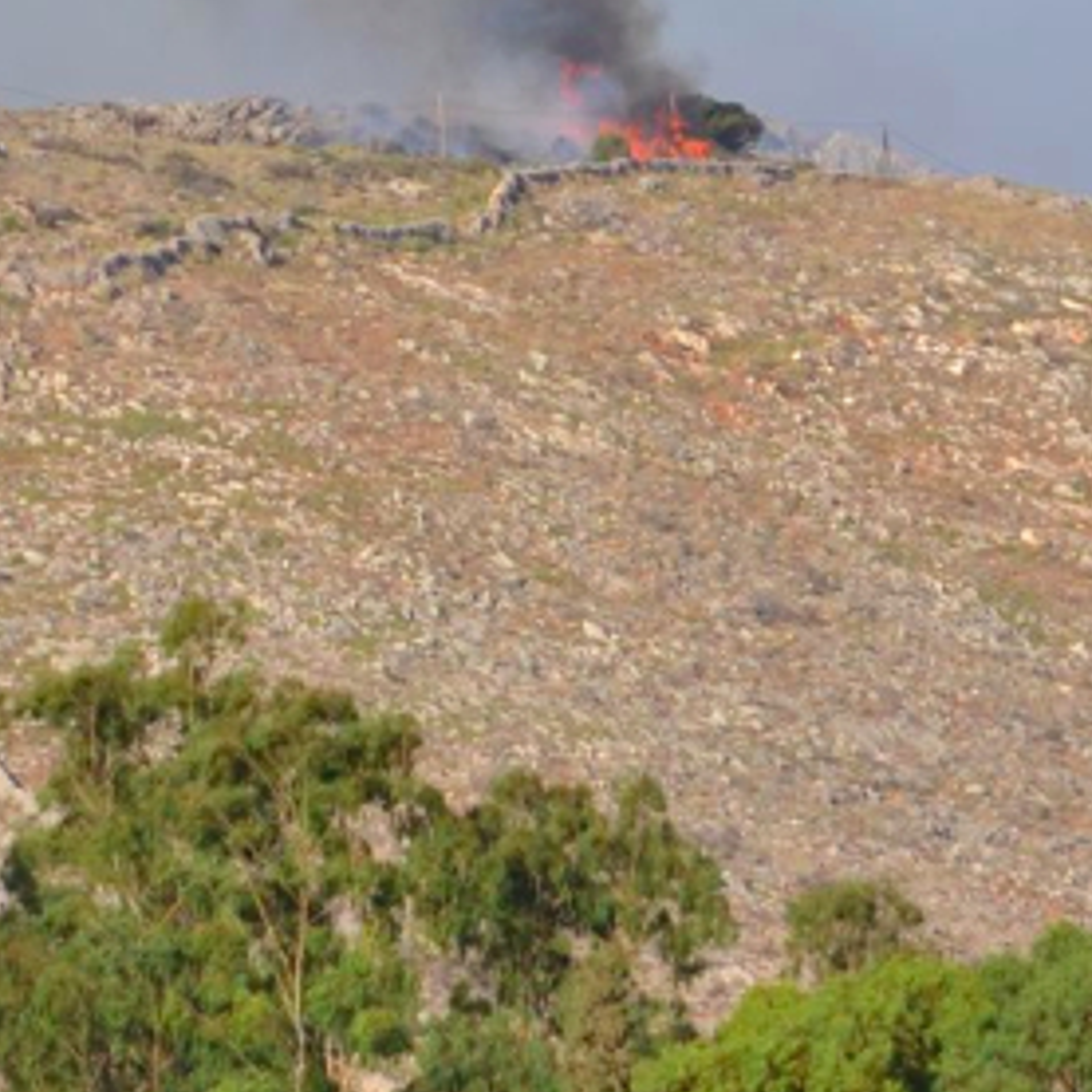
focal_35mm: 735
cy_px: 132
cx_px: 363
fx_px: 26232
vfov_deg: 2.4
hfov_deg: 2.4
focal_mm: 200
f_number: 6.3
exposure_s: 1/1250
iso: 400
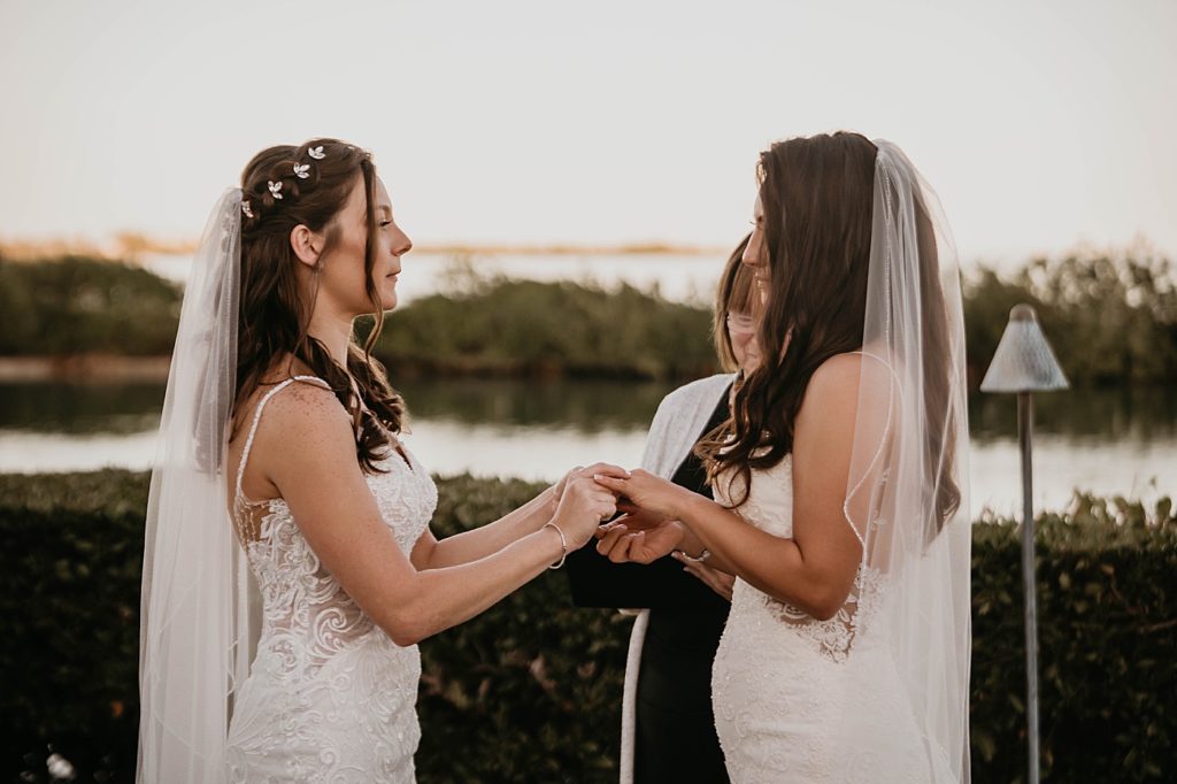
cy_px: 392
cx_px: 588
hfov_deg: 23.1
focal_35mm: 88
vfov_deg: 15.5
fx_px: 2876
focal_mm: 88
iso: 400
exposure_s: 1/400
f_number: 3.5
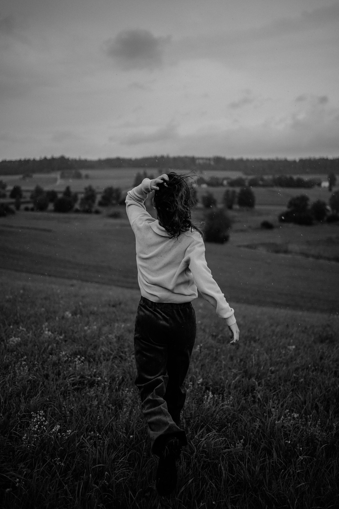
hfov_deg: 37.9
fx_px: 494
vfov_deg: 54.4
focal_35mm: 35
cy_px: 254
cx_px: 170
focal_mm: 35
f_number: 1.8
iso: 100
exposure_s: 1/2000
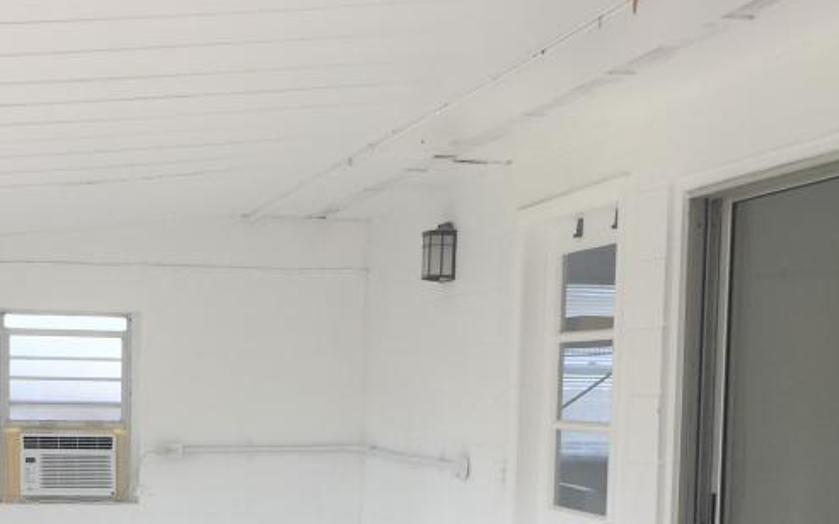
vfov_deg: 19.7
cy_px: 526
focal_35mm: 64
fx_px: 1463
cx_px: 230
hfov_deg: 31.5
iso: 32
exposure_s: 1/159
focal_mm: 4.15
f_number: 2.2
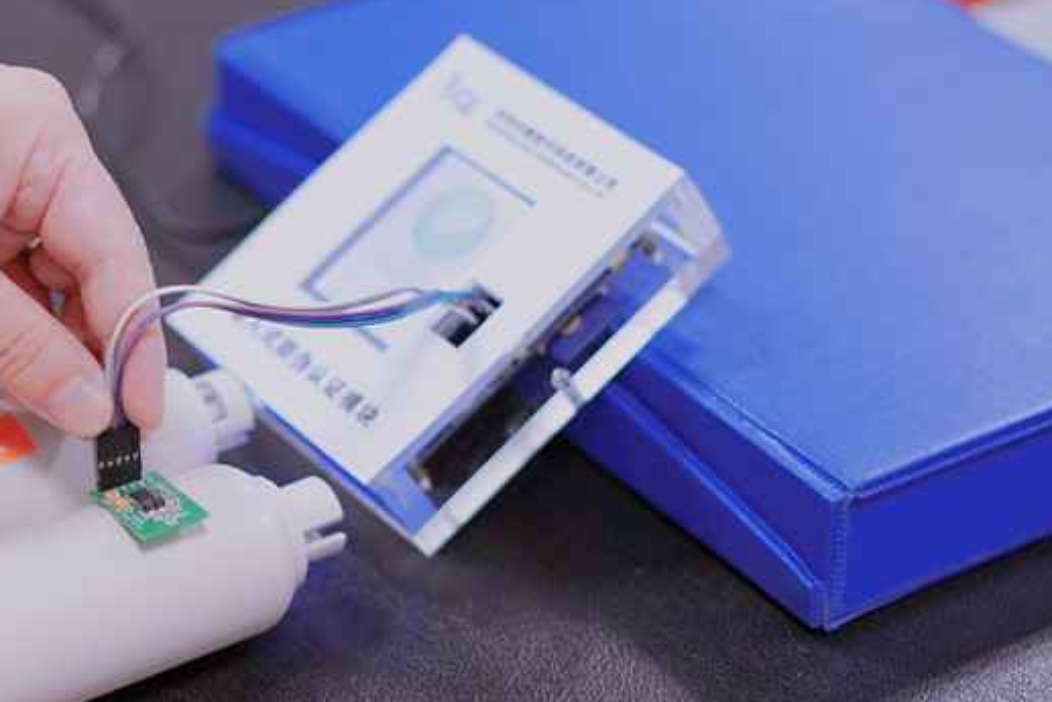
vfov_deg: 15.7
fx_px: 2543
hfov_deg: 23.2
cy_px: 372
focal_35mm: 87
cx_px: 281
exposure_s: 1/160
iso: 1600
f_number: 2
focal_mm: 50
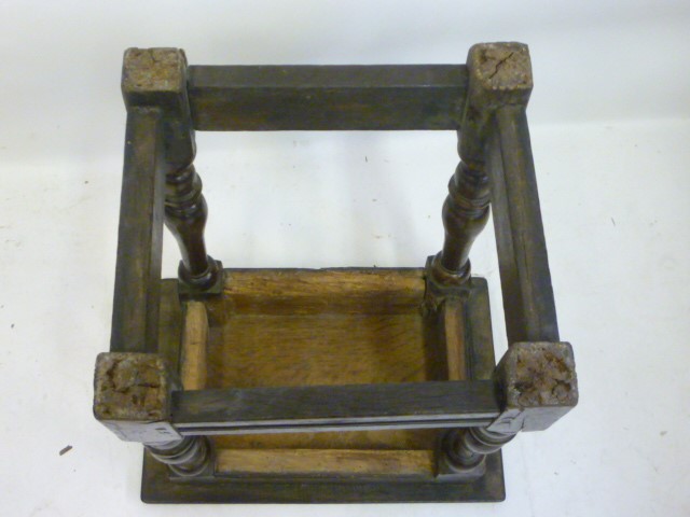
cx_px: 345
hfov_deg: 40.4
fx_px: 937
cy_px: 258
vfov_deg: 30.9
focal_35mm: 47
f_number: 3.3
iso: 400
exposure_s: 1/20
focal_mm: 5.2
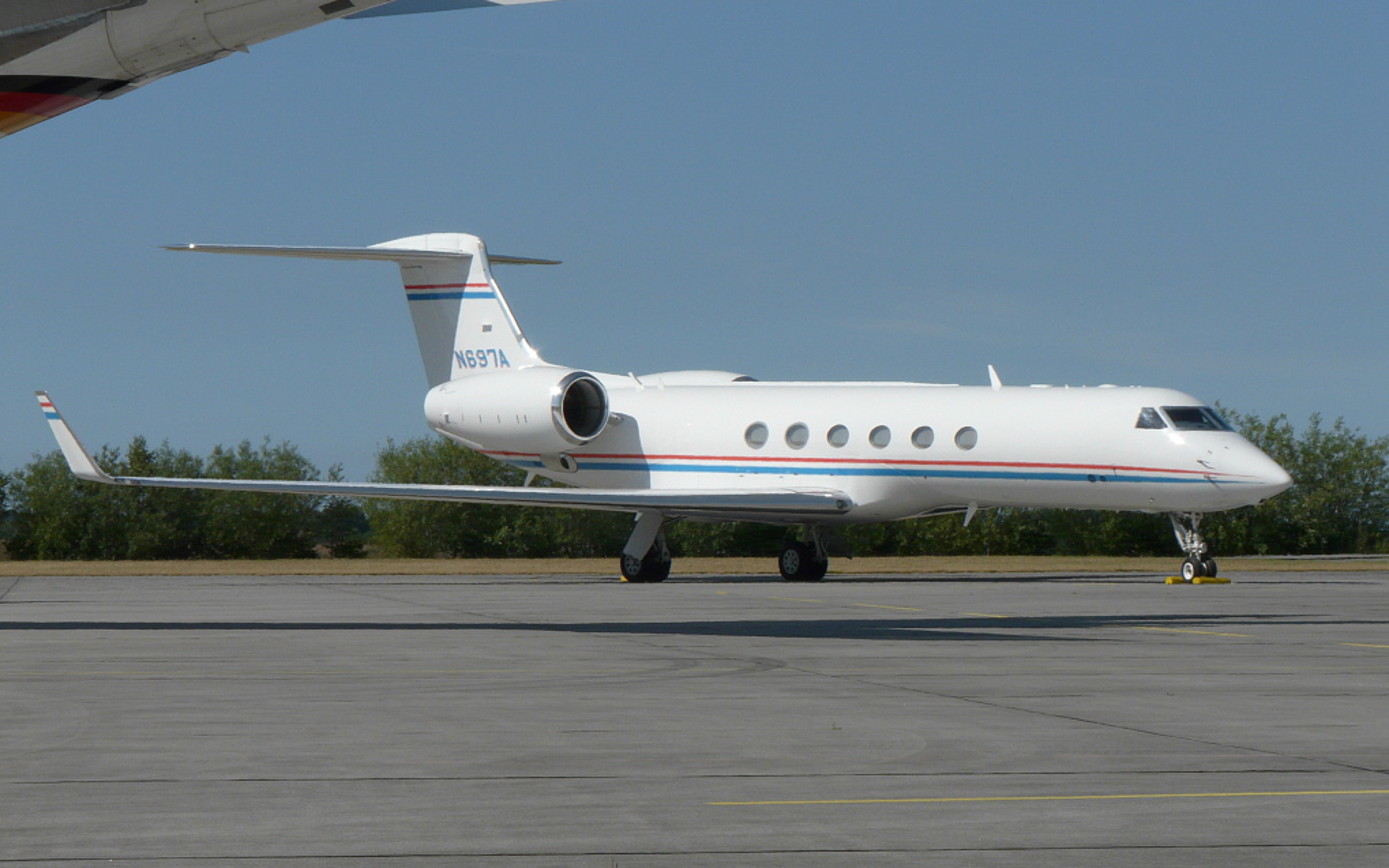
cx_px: 694
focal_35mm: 147
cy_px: 463
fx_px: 5565
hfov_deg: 14.2
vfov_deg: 8.9
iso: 100
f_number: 8
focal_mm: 22.6
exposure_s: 1/500
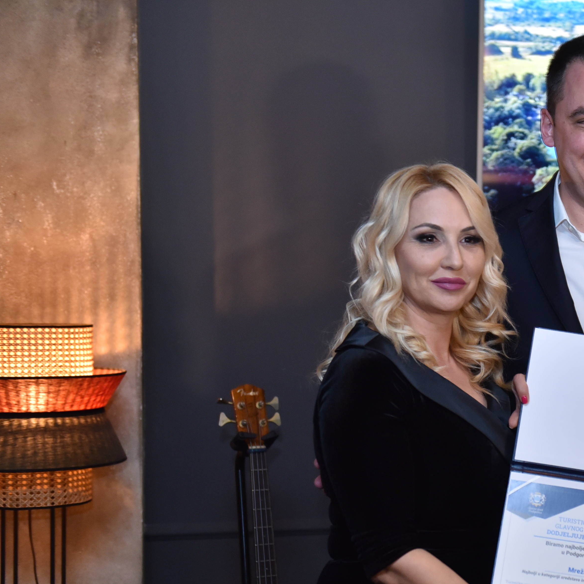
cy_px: 371
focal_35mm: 78
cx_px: 552
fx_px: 1489
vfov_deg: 22.1
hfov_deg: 21.6
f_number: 3.2
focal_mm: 48
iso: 1600
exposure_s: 1/100
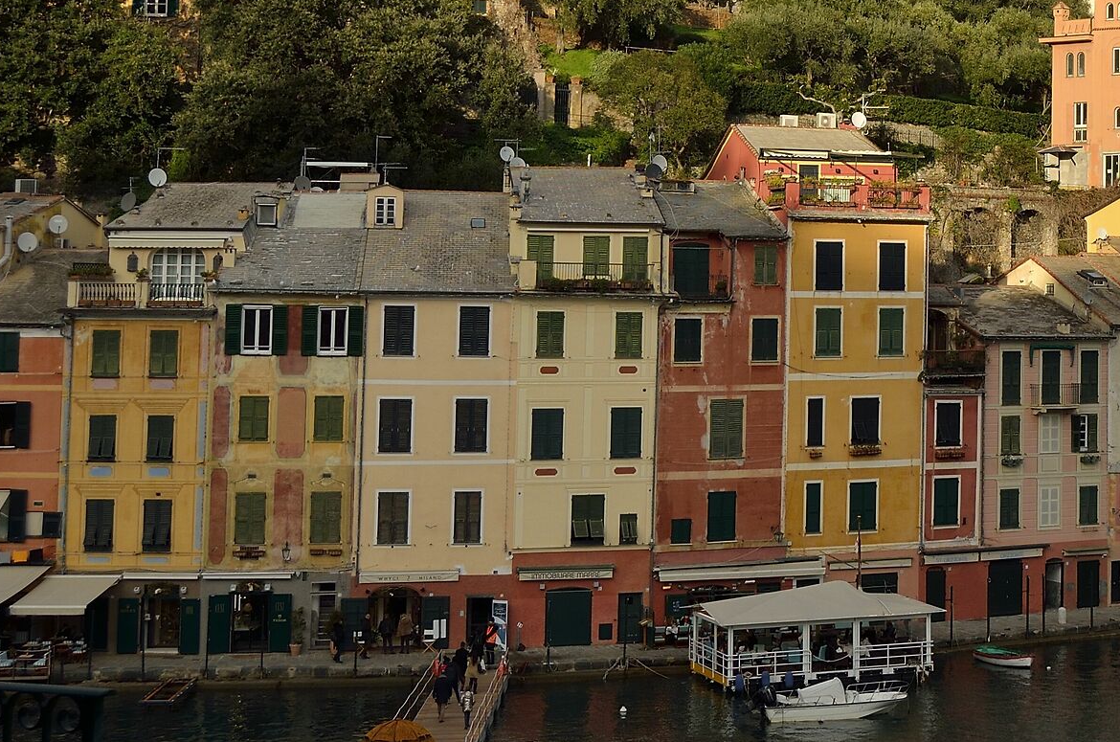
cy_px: 80
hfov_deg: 24.3
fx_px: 2484
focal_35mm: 80
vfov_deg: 16.8
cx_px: 1122
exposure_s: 1/500
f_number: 7.1
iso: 100
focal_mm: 26
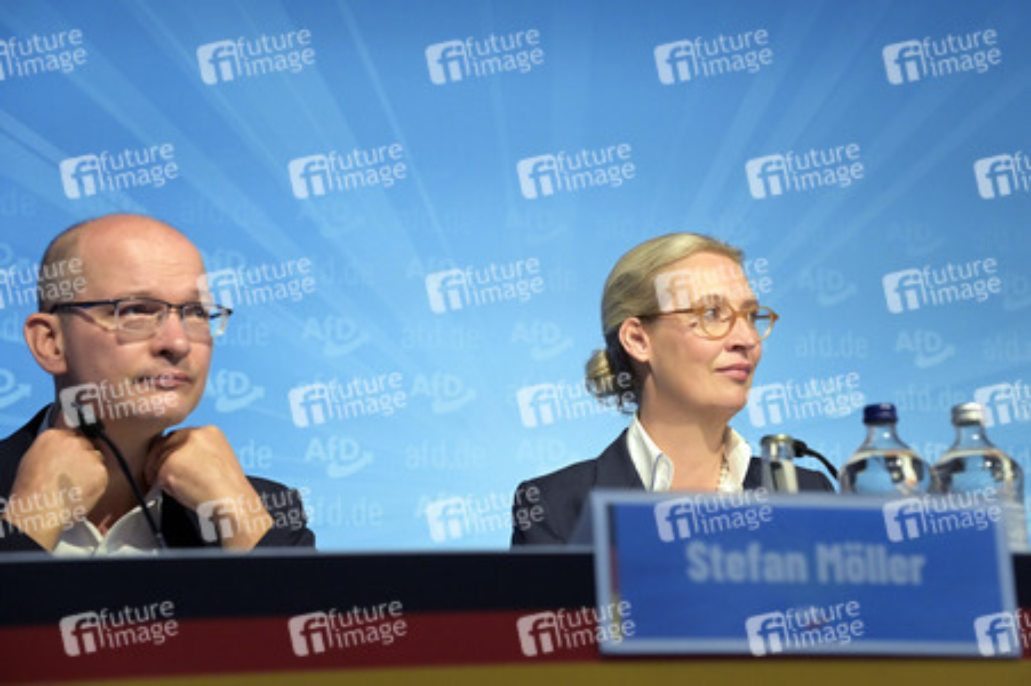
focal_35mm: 78
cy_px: 343
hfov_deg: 26.0
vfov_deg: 17.5
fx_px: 2232
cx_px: 516
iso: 6400
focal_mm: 78
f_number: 5
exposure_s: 1/640
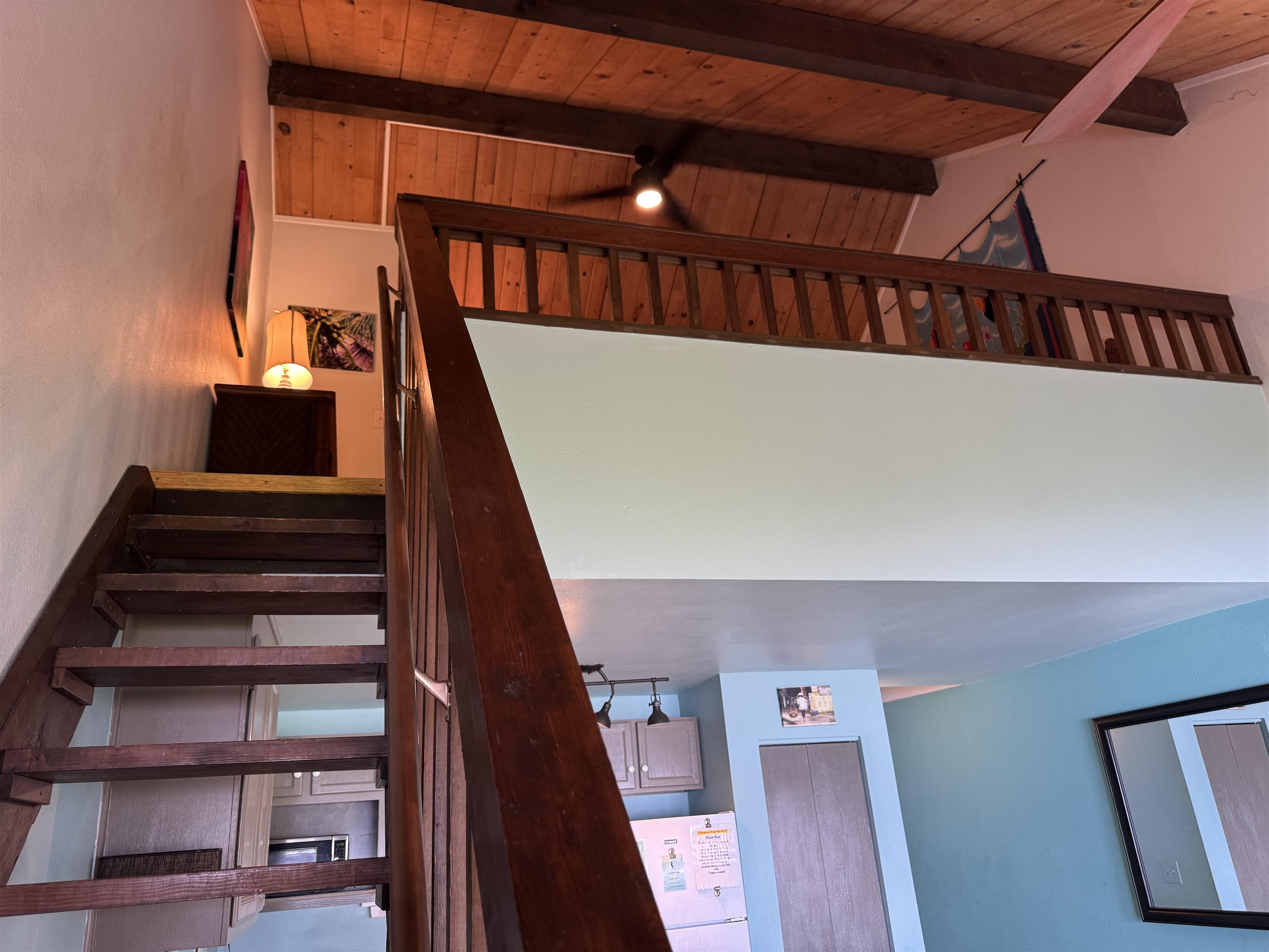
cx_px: 634
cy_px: 476
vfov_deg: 56.8
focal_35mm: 24
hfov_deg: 71.6
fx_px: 880
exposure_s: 1/60
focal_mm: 6.76
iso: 160
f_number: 1.78
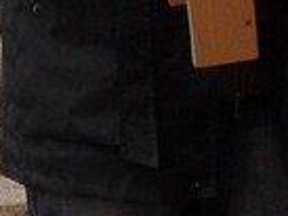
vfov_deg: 5.0
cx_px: -97
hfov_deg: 6.6
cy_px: -69
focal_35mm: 299
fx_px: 2490
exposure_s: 1/125
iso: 100
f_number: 3.6
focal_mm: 6.5
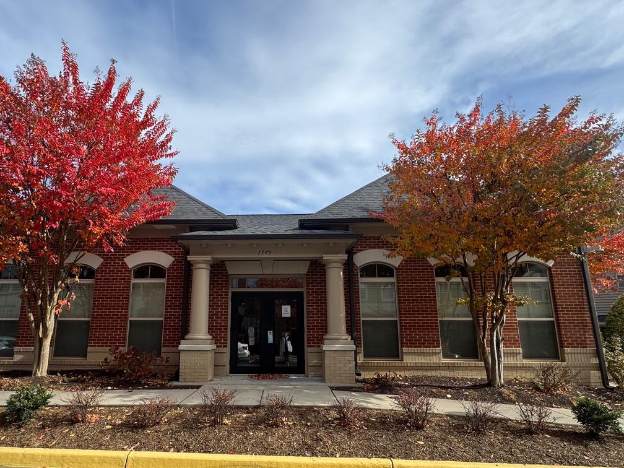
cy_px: 261
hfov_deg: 81.4
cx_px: 272
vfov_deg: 65.8
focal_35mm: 20
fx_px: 361
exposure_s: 1/1048
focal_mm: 2.22
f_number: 2.2
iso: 40
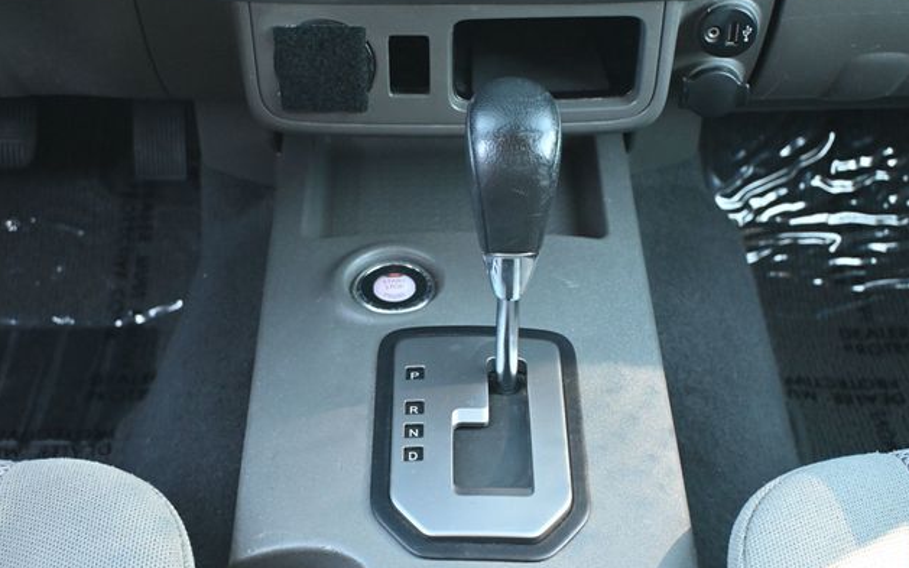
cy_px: 286
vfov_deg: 23.1
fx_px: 1387
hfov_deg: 36.3
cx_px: 458
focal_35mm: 56
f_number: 5.3
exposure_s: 1/60
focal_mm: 36
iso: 3600
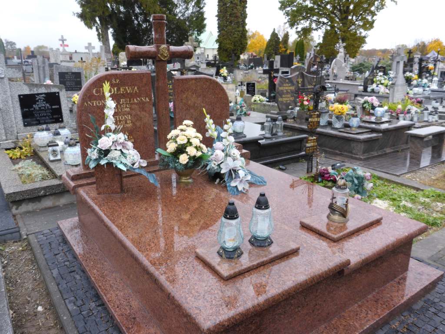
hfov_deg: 63.4
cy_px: 167
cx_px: 222
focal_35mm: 28
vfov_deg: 49.7
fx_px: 360
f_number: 3.3
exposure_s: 1/100
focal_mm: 4.9
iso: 80
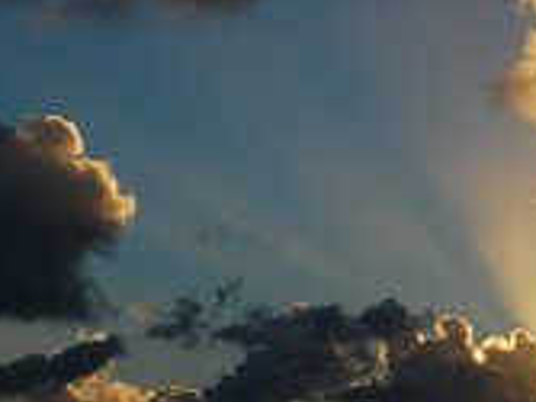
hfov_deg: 15.5
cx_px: 395
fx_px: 1965
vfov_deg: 11.7
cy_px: 177
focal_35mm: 127
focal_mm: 32
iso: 200
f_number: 4.2
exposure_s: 1/3200
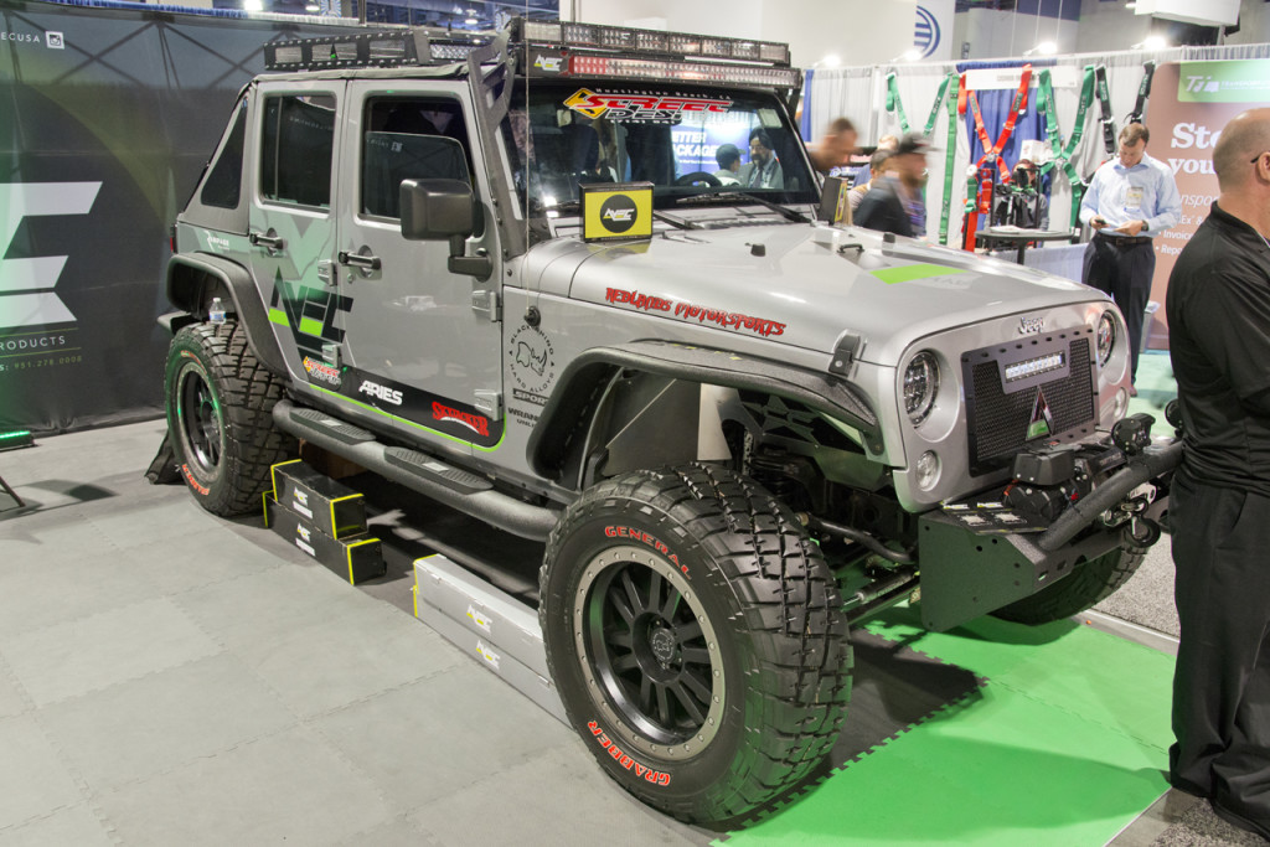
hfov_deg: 61.9
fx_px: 1058
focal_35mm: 30
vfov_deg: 43.6
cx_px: 635
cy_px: 424
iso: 2000
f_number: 7.1
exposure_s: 1/15
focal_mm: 30
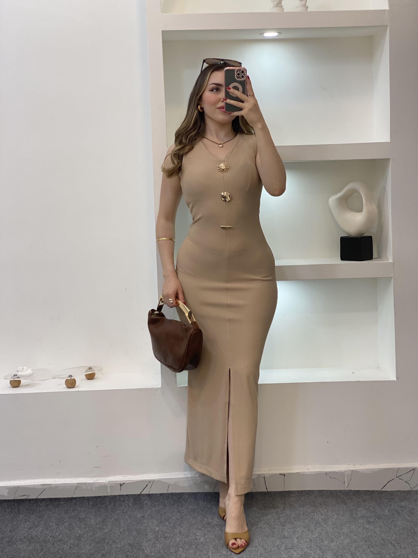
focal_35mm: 52
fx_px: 837
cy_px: 279
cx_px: 209
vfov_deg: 36.8
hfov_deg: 28.0
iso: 64
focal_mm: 6
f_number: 2
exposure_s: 1/100
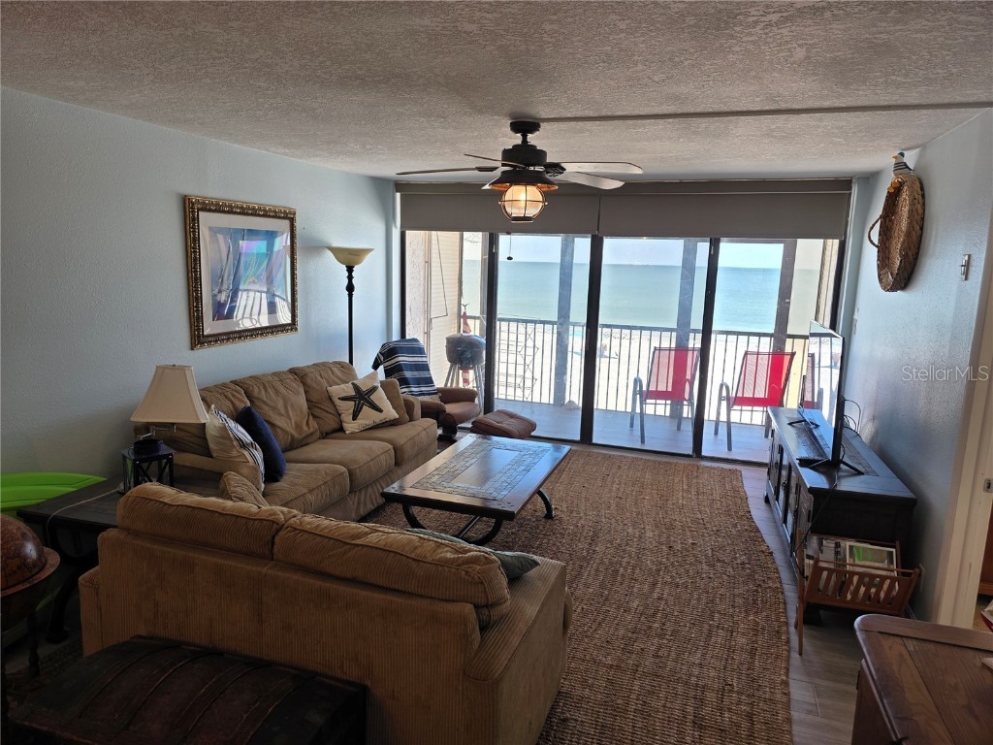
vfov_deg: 58.9
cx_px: 496
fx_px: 660
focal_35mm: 23
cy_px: 372
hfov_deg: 73.9
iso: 32
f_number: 1.7
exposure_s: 1/120
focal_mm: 6.3
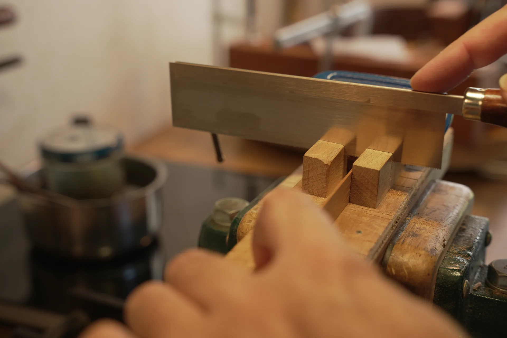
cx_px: 254
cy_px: 169
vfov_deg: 24.2
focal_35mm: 56
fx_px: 787
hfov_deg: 35.7
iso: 160
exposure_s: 1/50
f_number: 5
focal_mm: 55.9
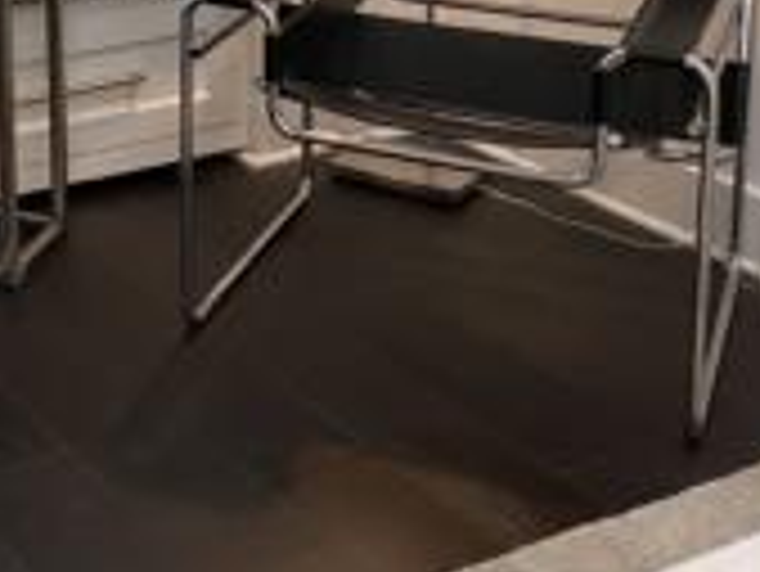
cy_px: -196
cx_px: -67
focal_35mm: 77
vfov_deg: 17.8
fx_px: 1692
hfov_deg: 23.8
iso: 80
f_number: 1.8
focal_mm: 4.25
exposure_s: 1/60
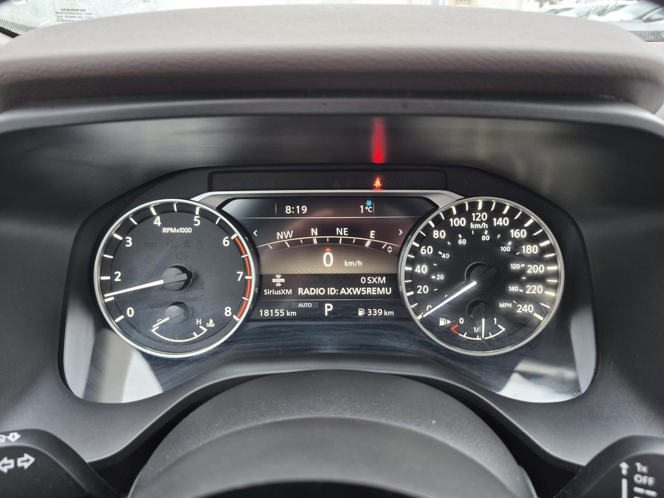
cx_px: 332
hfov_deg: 73.9
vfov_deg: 58.9
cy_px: 249
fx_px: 441
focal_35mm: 23
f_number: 1.8
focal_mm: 5.4
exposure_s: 1/55
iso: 250
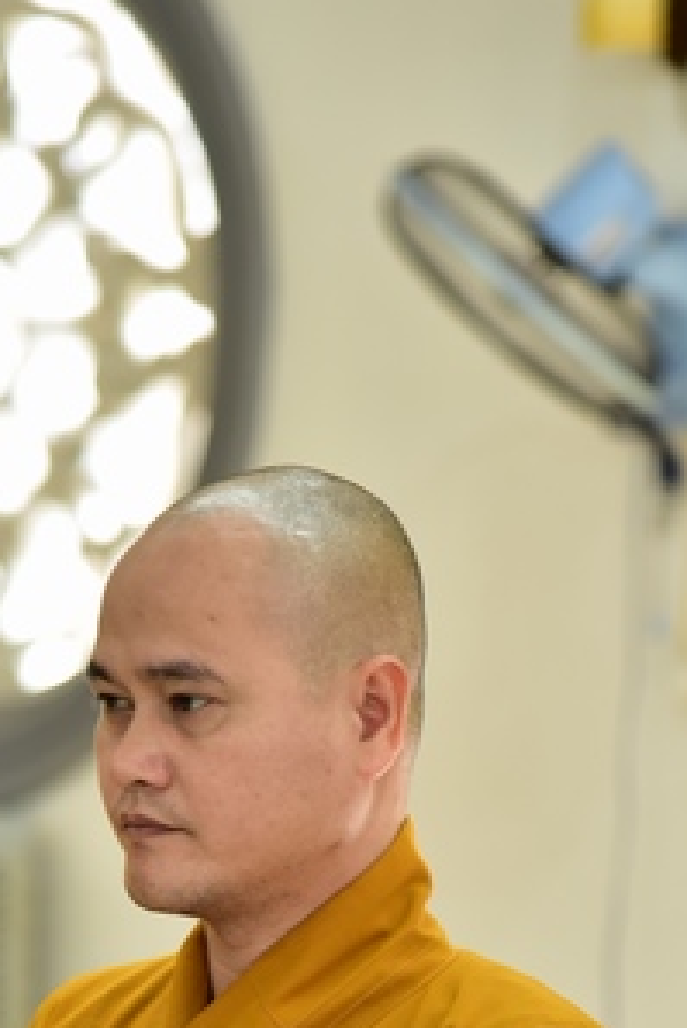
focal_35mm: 229
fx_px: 6547
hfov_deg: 6.0
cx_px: 204
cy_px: 942
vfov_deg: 8.9
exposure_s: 1/50
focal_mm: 105
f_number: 4
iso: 1250
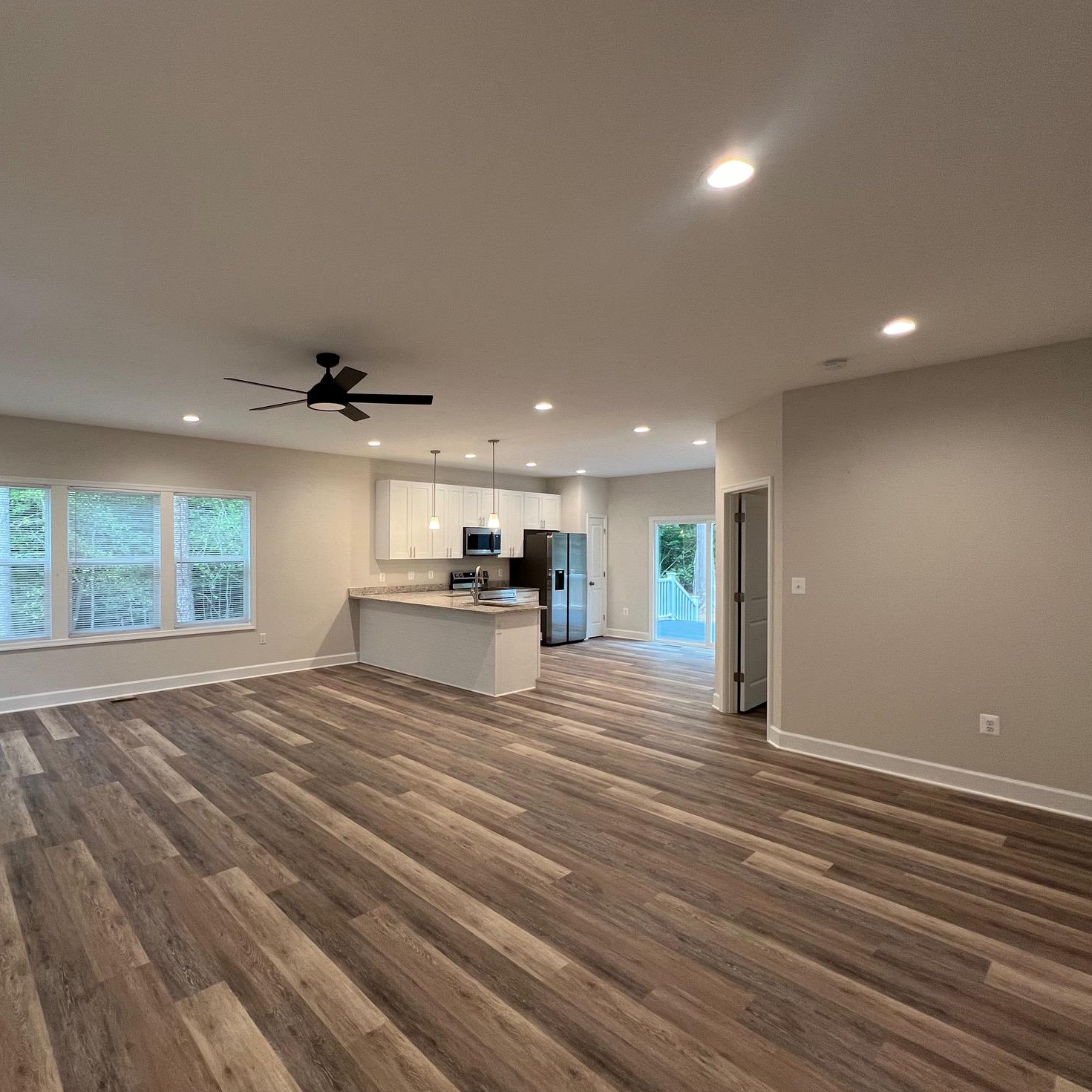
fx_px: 571
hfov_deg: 85.5
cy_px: 556
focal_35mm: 16
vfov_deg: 87.4
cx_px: 401
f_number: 1.8
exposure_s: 1/60
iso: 160
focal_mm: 1.57
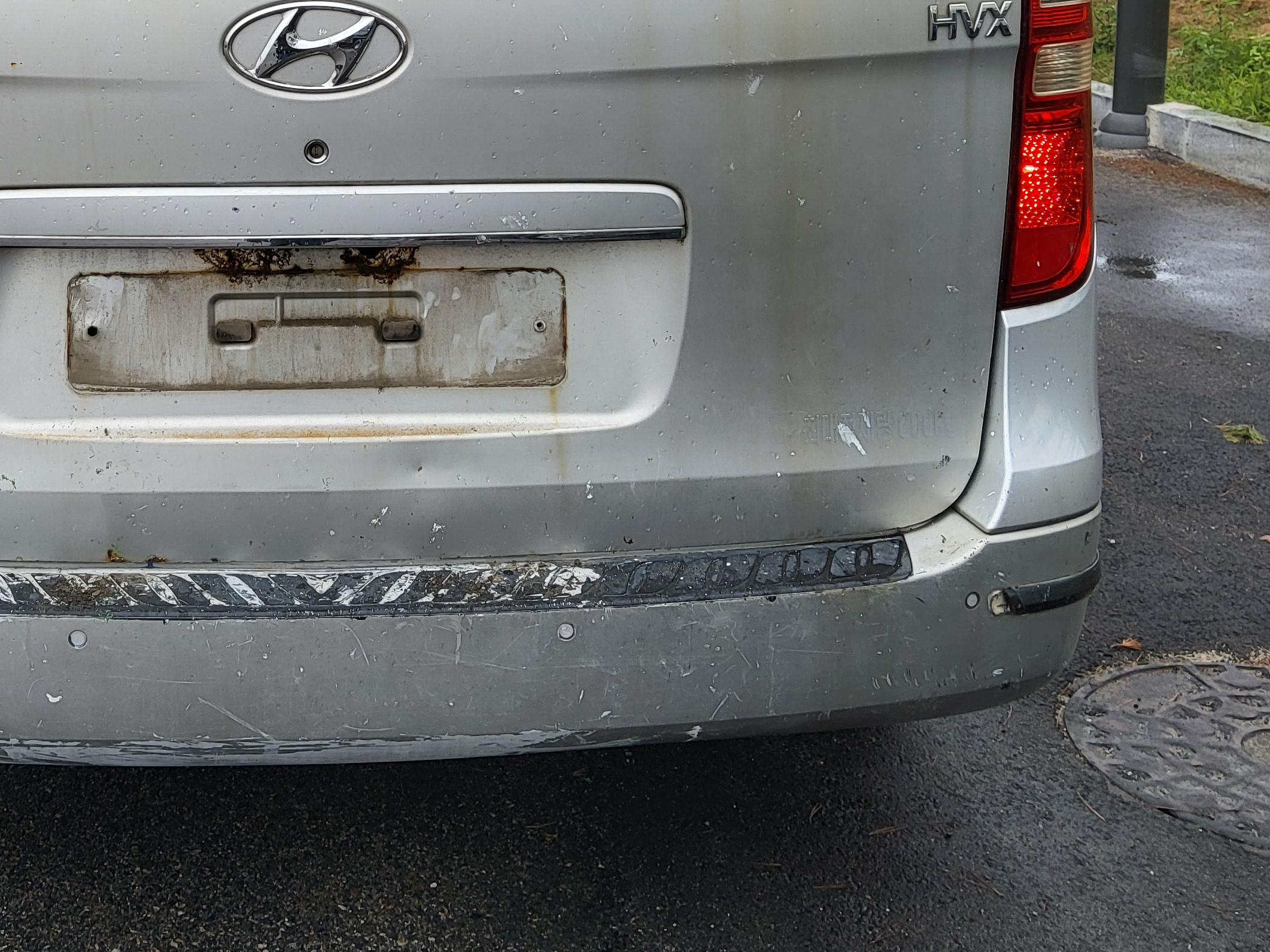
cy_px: 98
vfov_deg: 28.0
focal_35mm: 50
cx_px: 313
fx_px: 1834
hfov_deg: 37.2
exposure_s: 1/136
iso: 12
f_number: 1.8
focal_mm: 3.98
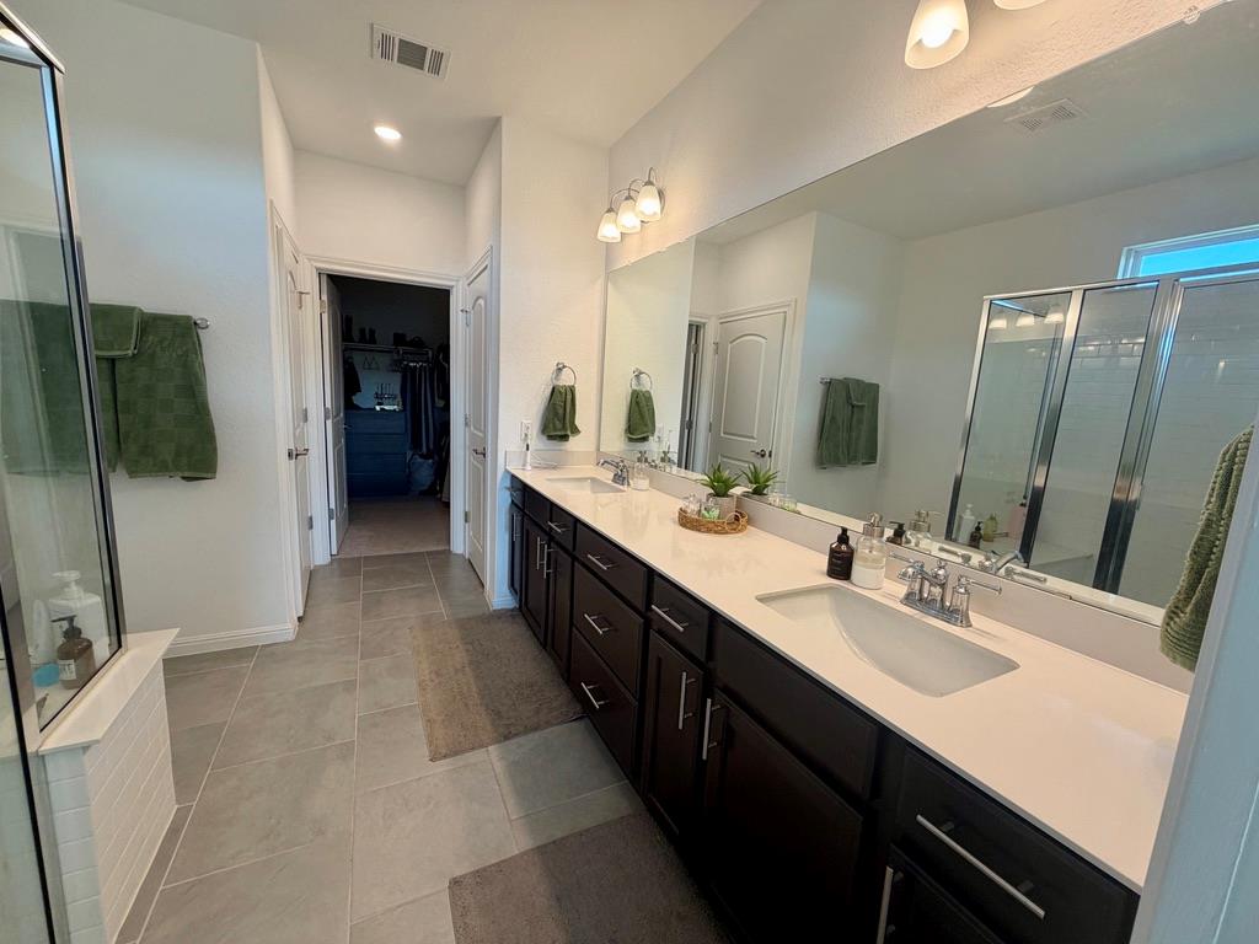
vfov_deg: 85.7
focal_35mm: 14
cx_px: 630
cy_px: 472
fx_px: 509
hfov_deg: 102.1
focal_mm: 2.22
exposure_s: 1/120
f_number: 2.2
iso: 100
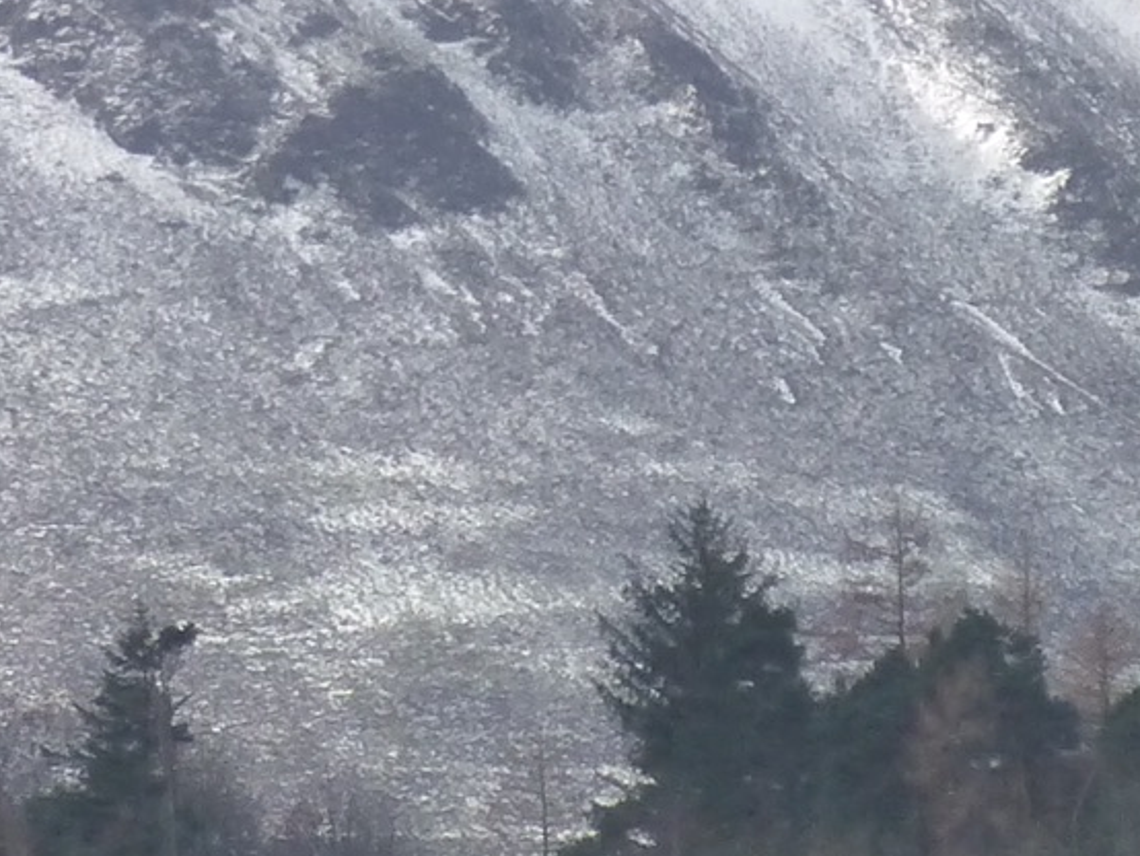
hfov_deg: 1.8
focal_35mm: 1079
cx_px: 27
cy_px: 47
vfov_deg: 1.4
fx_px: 35550
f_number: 5.8
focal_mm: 47.3
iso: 160
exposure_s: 1/320
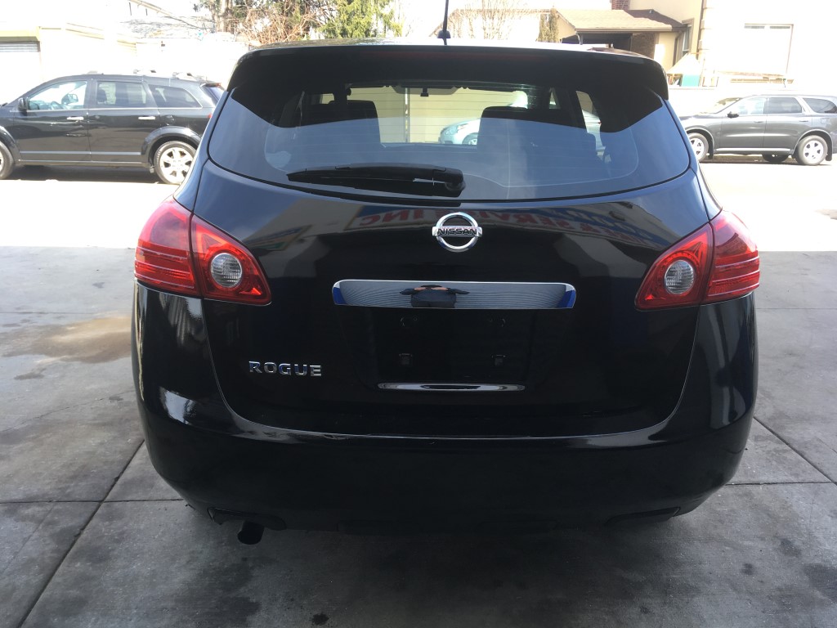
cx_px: 418
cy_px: 314
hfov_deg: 61.7
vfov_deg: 48.2
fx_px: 701
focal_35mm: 29
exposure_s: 1/159
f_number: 2.2
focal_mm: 4.15
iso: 25
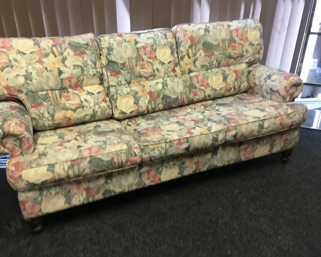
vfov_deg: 47.1
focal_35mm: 31
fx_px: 295
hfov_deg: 57.1
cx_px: 147
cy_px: 126
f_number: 2.2
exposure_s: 1/17
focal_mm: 4.15
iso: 32
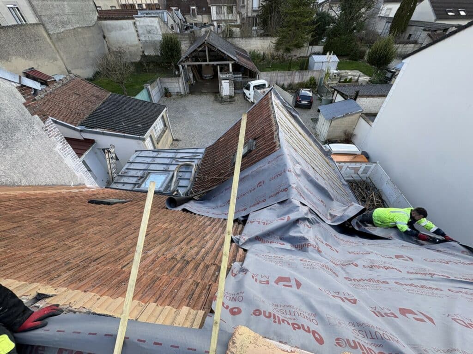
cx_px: 236
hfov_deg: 102.1
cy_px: 177
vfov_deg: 85.7
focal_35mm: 14
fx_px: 191
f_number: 2.2
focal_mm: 2.22
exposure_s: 1/324
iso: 40
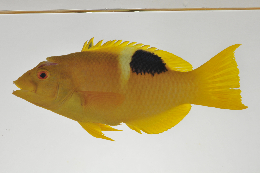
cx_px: 130
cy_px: 86
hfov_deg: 13.1
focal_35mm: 158
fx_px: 1136
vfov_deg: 8.7
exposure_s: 1/60
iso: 200
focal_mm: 105
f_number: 36
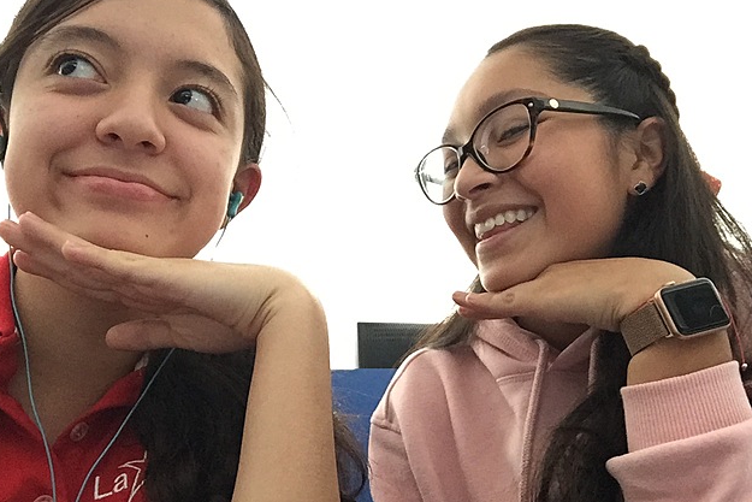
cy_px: 260
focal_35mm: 33
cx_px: 368
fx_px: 689
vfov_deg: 40.0
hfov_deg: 57.2
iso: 320
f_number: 2.2
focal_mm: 2.65
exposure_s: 1/30
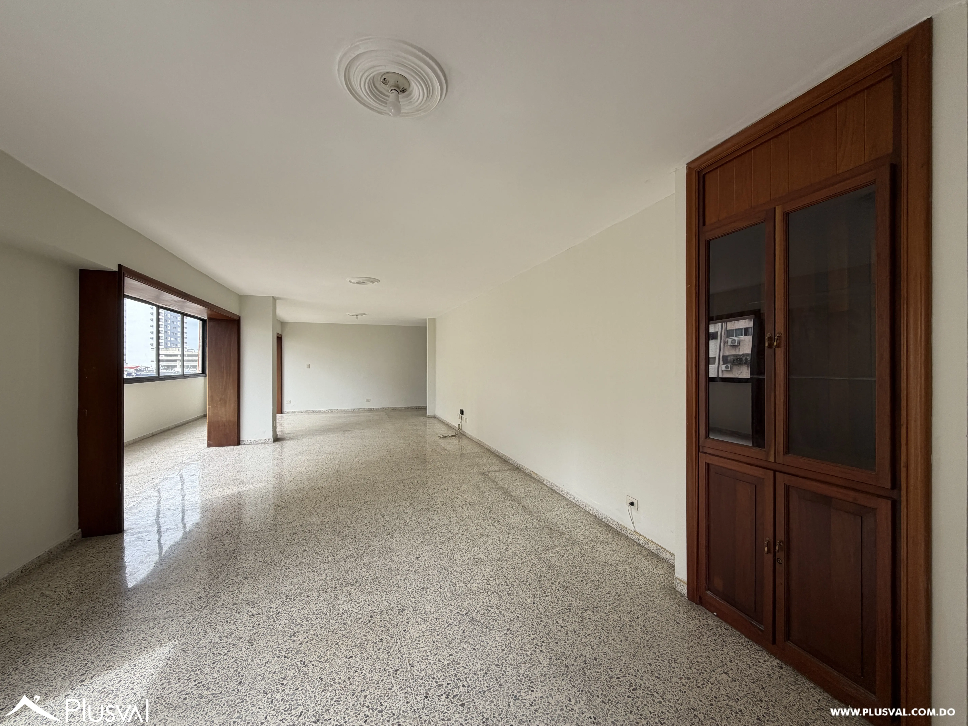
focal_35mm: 14
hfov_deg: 102.1
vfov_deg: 85.7
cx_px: 484
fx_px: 391
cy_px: 363
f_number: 2.2
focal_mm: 2.22
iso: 64
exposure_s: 1/121
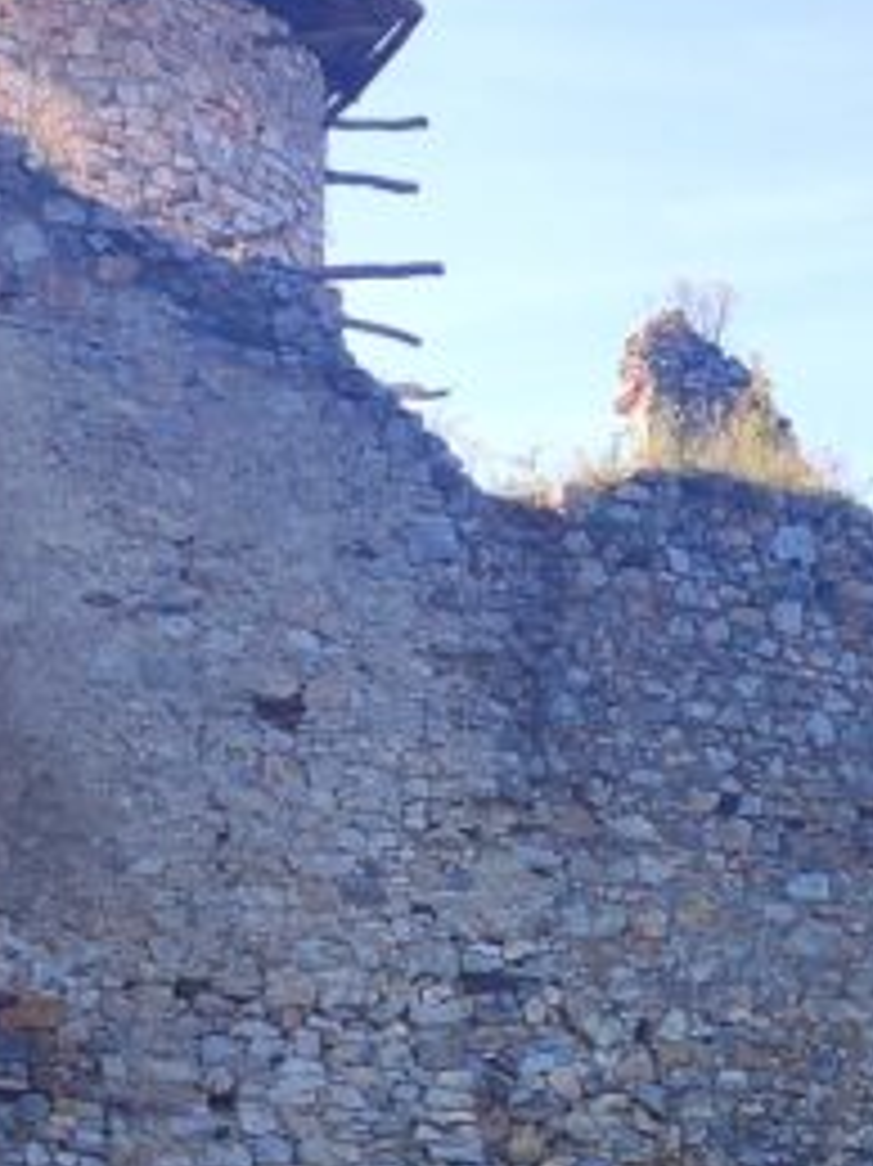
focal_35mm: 99
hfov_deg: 14.8
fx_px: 3332
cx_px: 806
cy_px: 1301
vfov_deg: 19.0
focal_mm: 4.74
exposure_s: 1/850
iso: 112
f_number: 1.79
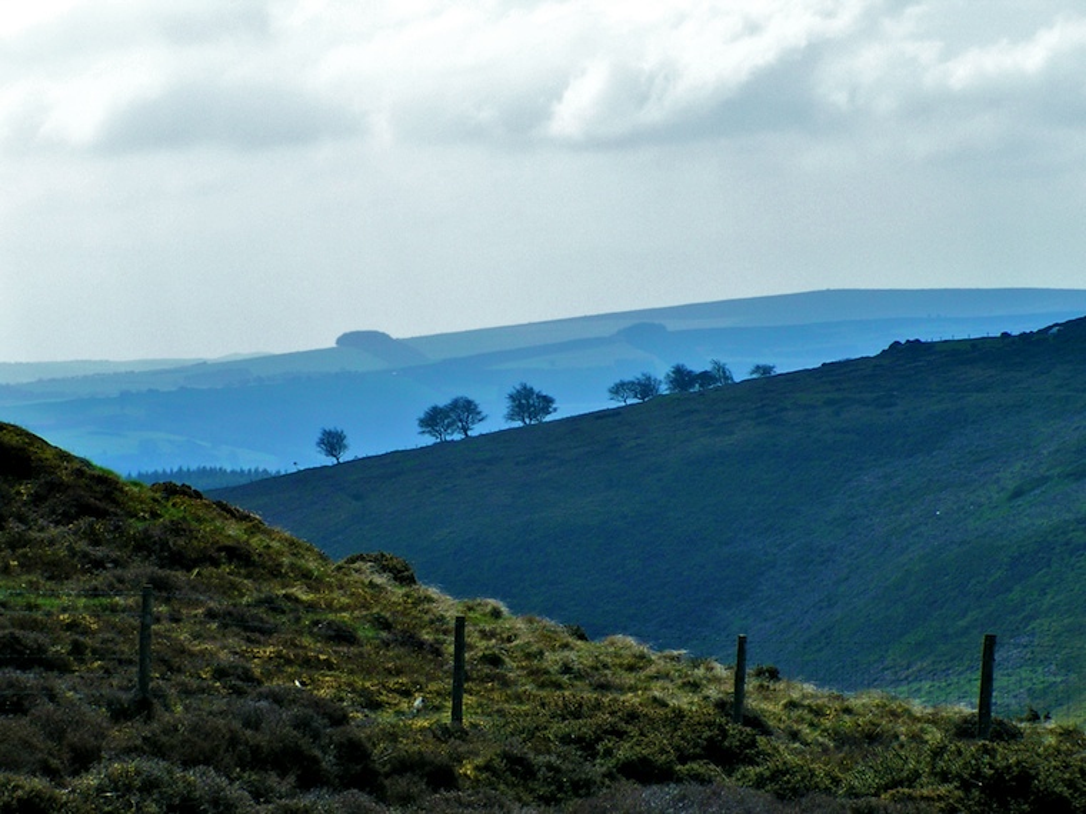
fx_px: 4926
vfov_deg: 9.5
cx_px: 543
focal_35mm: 157
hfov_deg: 12.6
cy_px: 407
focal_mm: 24
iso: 50
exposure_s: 1/400
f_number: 8
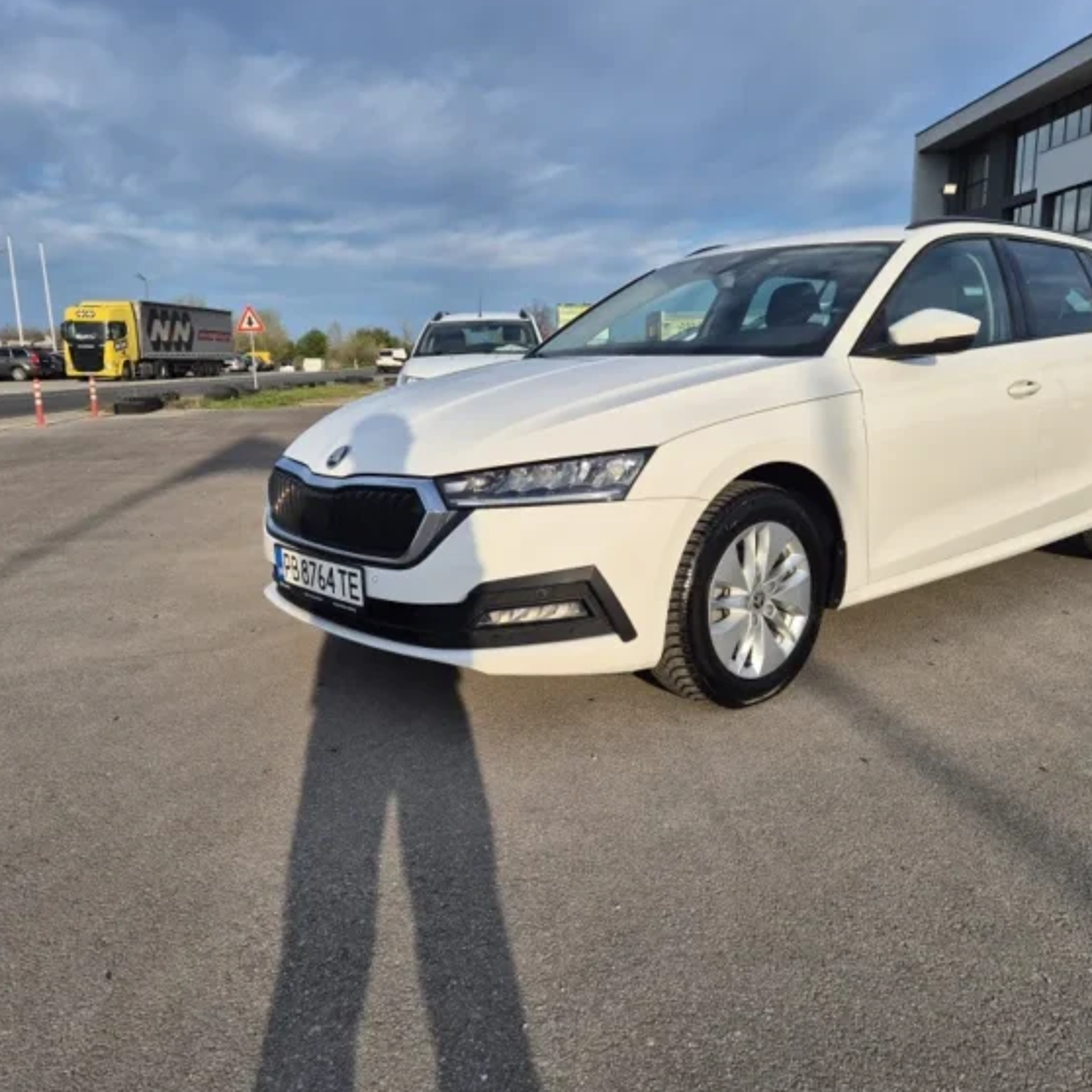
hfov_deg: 57.3
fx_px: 999
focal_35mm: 28
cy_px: 554
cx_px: 568
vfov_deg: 57.3
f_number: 1.8
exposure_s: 1/1944
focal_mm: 5.4
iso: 25
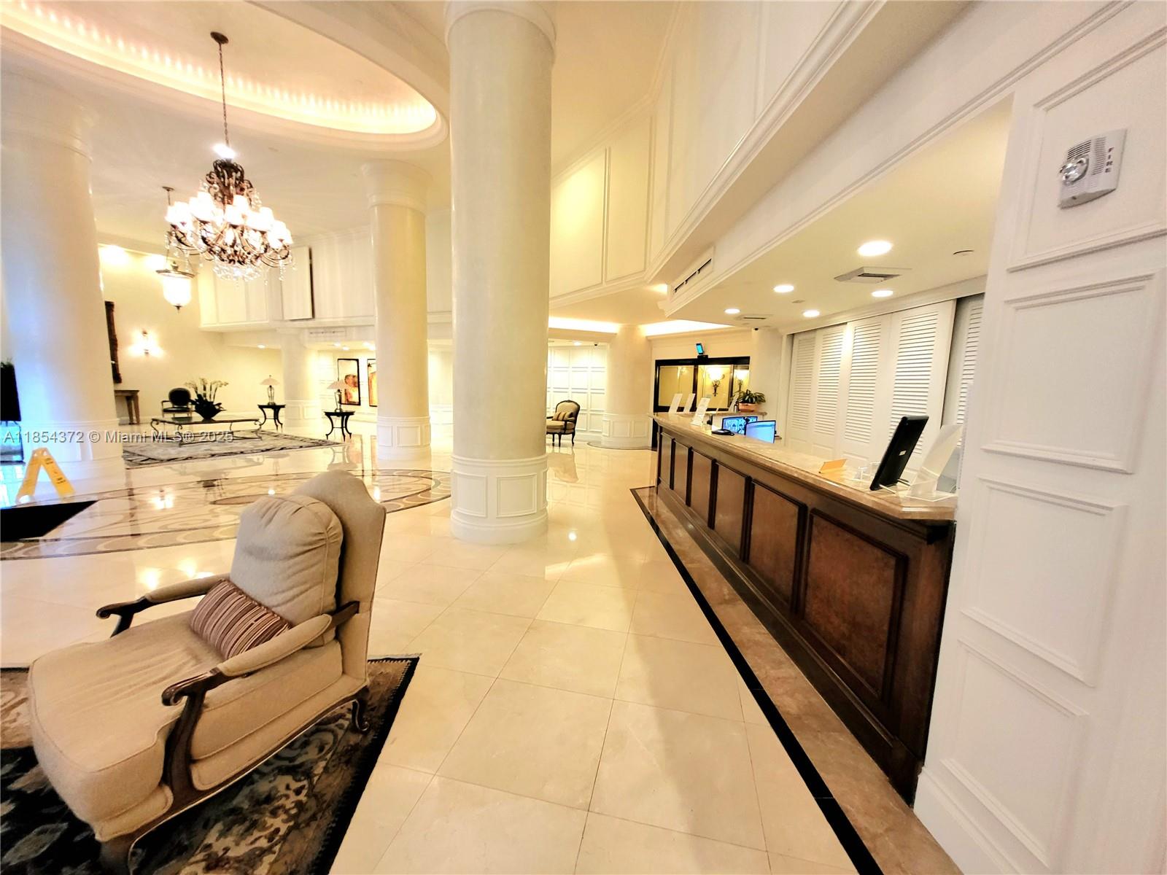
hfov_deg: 106.2
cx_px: 584
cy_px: 438
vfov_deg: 89.9
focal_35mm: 13
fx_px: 438
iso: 320
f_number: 2.2
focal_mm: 1.74
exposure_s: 1/40
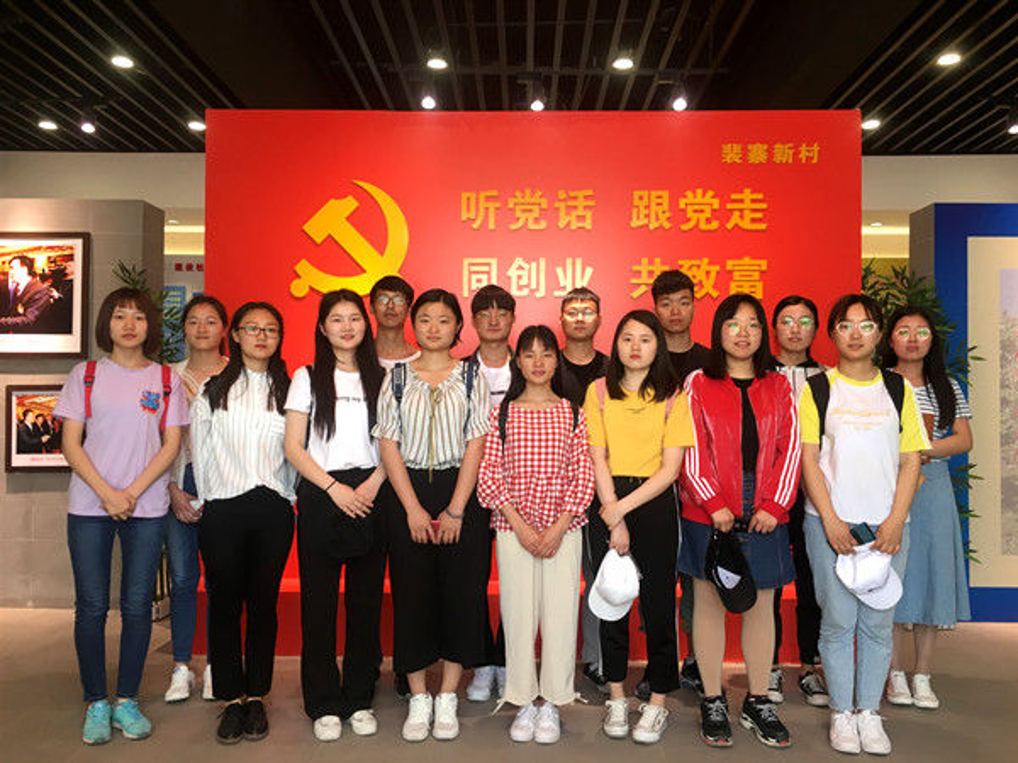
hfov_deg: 61.7
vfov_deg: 48.2
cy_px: 382
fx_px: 853
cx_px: 509
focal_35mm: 29
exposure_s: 1/33
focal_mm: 4.15
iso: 32
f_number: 2.2
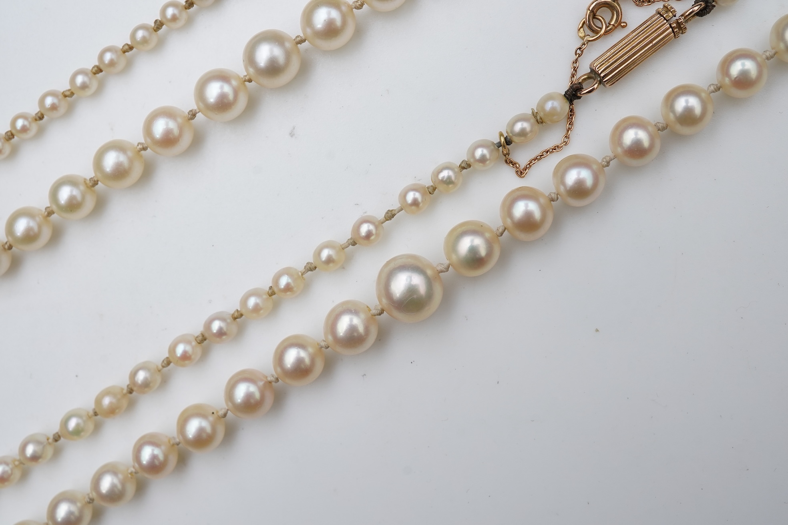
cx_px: 394
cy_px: 262
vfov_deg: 29.9
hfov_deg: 43.6
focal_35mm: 45
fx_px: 985
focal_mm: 30
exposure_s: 1/125
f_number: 18
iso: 400
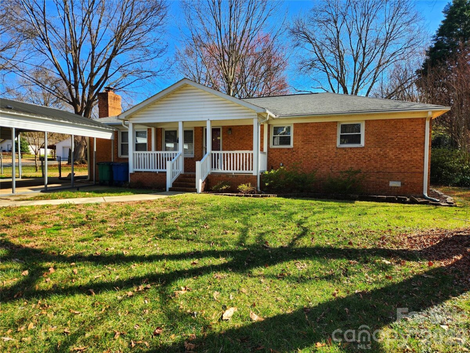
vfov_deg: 58.9
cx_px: 235
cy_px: 176
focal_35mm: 23
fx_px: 312
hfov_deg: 73.9
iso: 20
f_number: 1.8
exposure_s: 1/624
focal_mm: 5.4
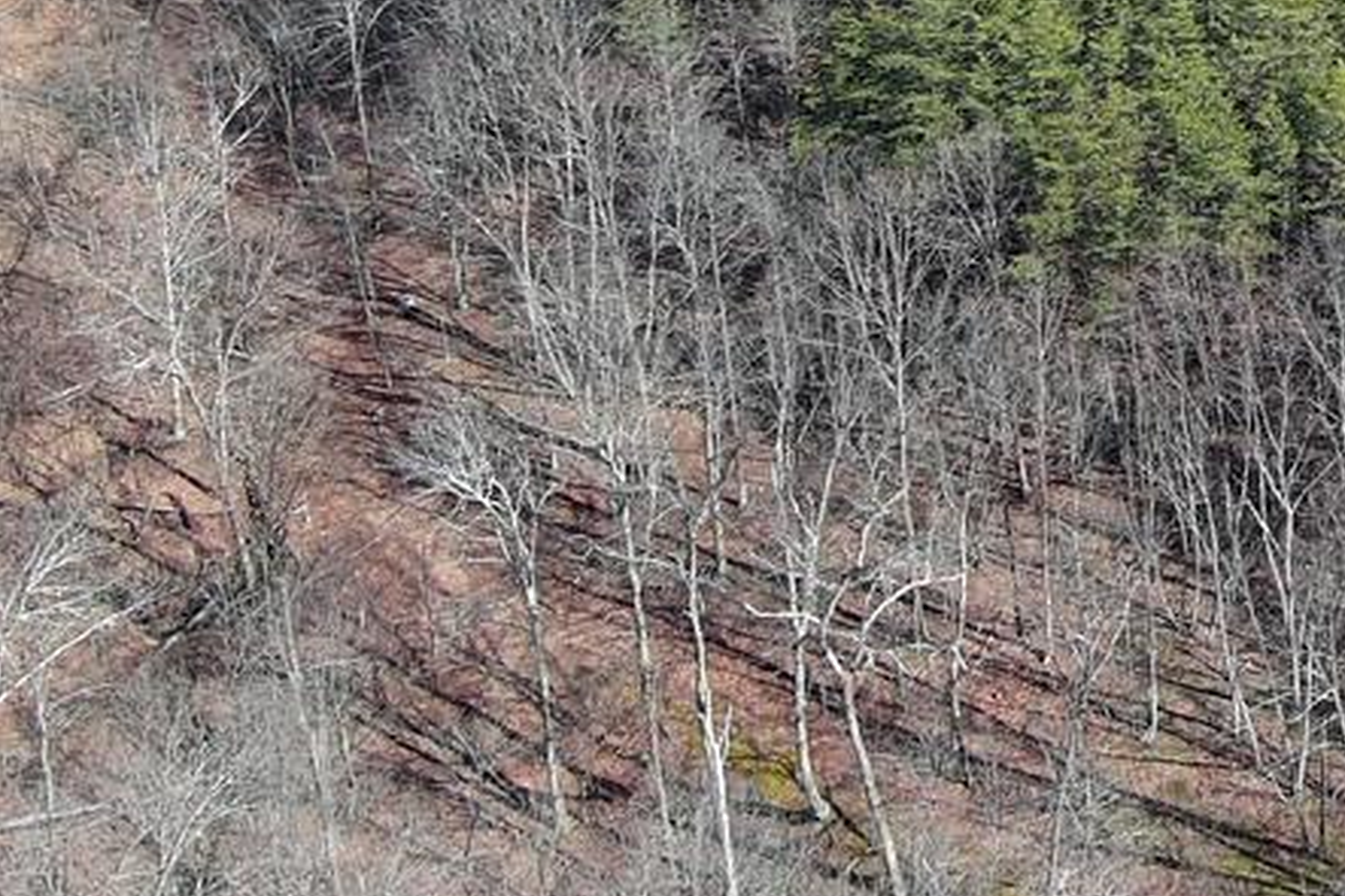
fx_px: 5004
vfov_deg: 9.7
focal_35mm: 134
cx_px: 2131
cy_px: -676
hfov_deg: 14.1
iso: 100
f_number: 2.8
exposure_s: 1/529
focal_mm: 10.57
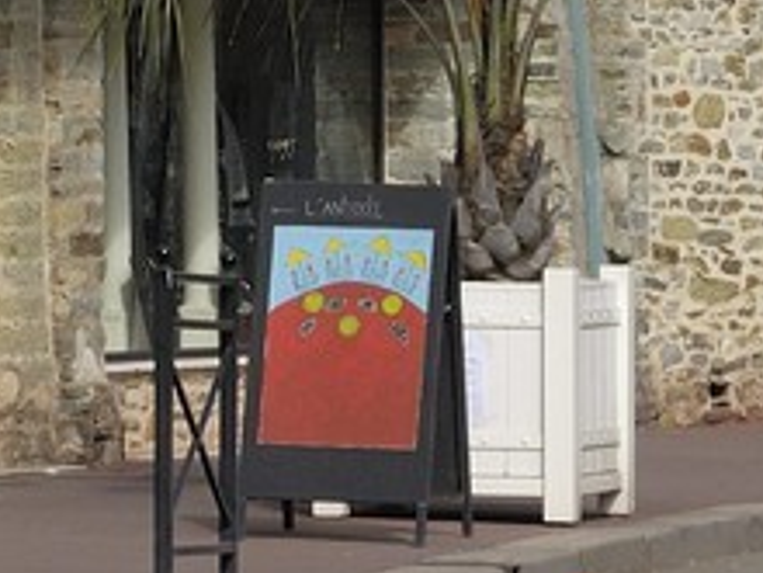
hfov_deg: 3.7
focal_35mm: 523
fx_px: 11528
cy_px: -715
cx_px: -1280
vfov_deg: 2.8
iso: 100
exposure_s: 1/160
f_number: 9.5
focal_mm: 50
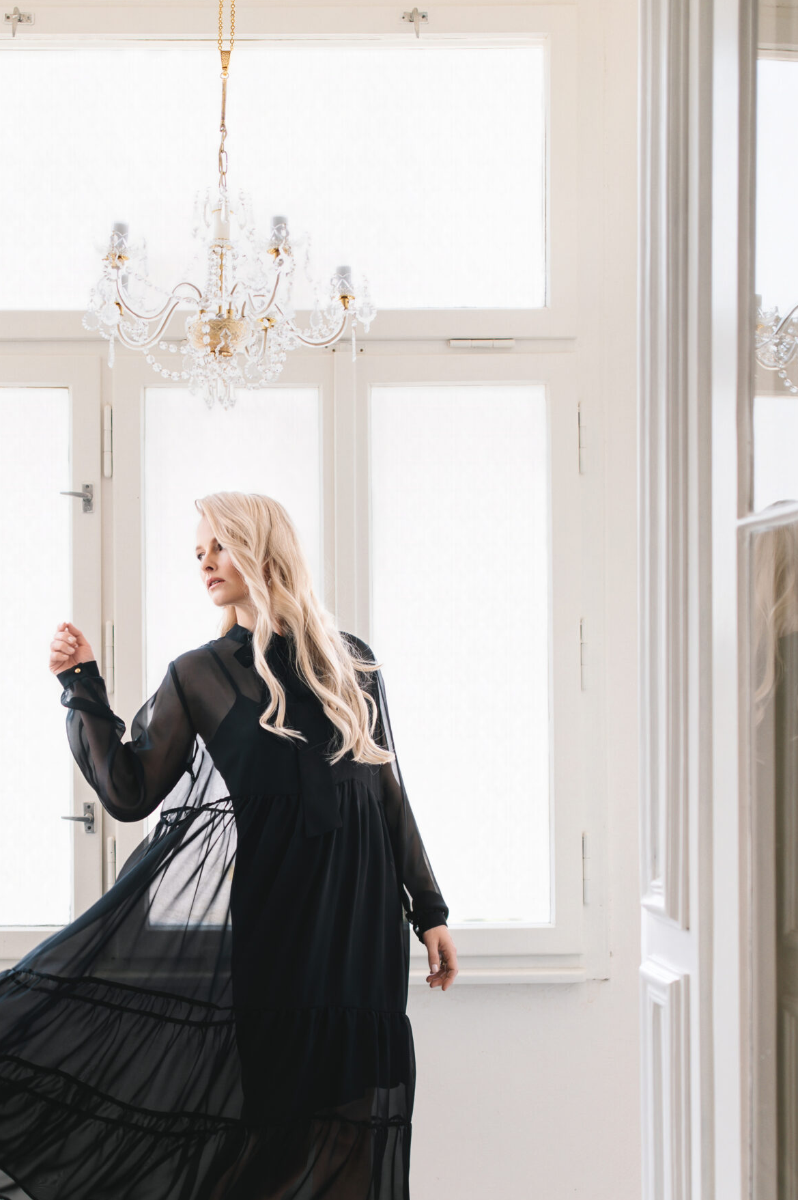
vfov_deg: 38.5
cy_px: 800
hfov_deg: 26.2
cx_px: 239
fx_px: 1698
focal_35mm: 51
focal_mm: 35
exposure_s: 1/160
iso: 50
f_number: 2.2
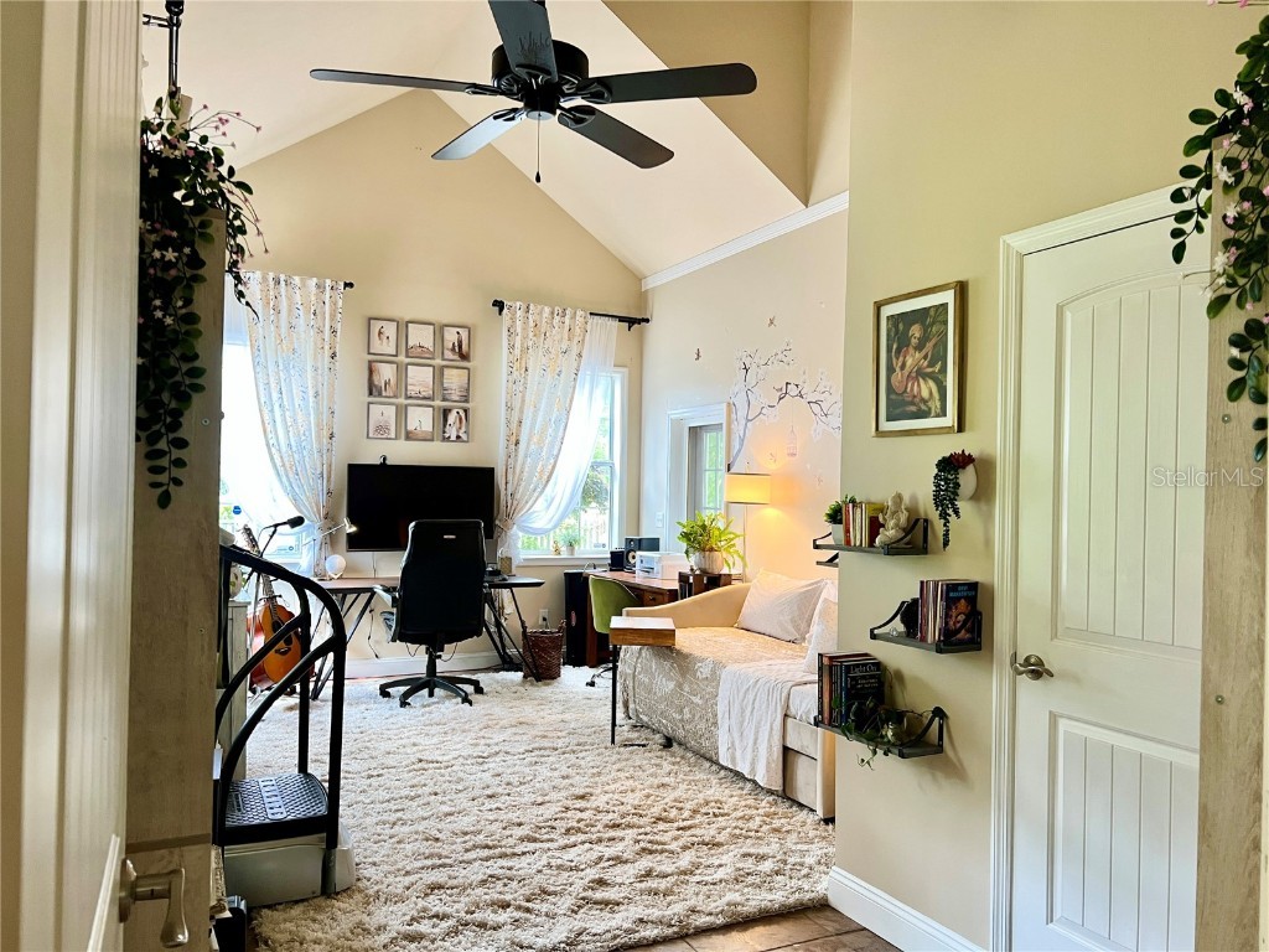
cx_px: 634
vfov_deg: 53.1
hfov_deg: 67.3
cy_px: 476
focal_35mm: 26
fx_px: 953
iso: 100
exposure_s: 1/60
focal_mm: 5.7
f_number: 1.5
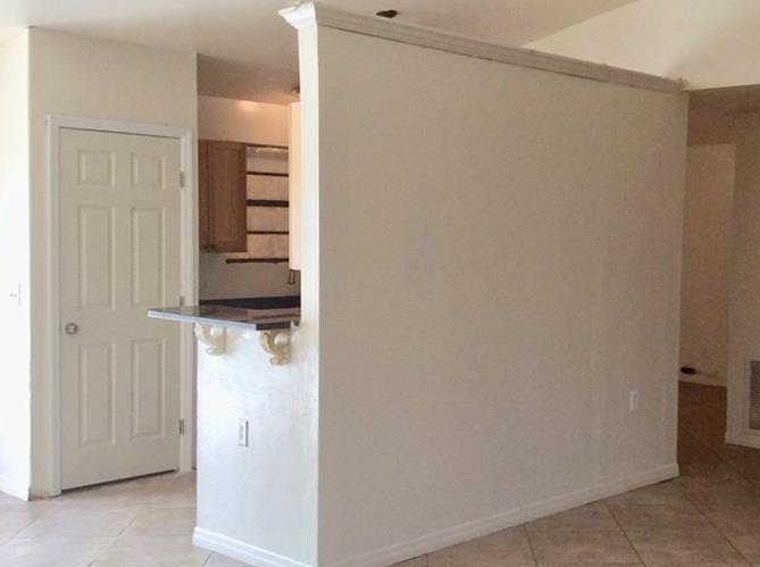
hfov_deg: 38.5
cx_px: 518
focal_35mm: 49
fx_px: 1074
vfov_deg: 29.6
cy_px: 289
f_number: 2.4
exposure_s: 1/120
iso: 64
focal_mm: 3.3
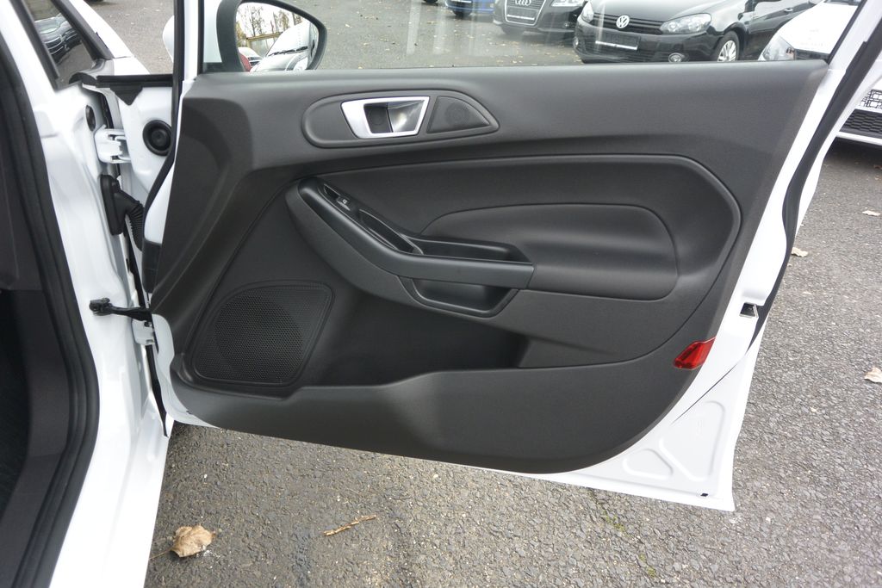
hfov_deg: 67.4
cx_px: 441
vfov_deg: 47.9
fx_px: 662
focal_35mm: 27
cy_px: 294
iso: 180
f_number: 3.5
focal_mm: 10
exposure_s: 1/250
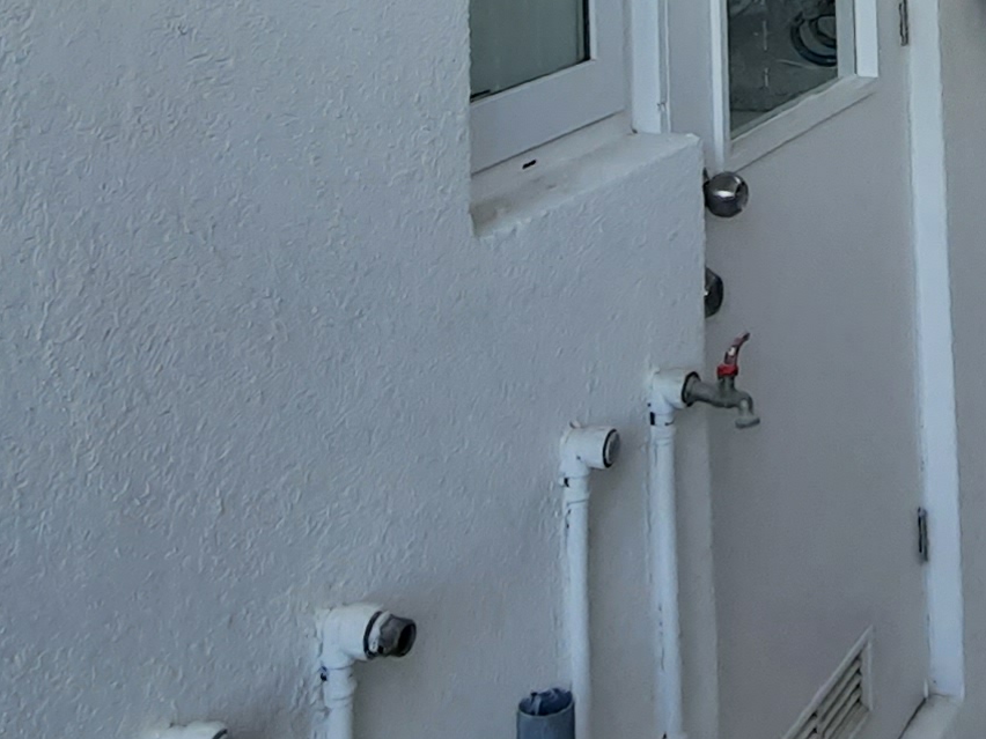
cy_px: -365
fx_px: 1738
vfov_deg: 20.6
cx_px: 974
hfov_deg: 29.7
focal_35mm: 61
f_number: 2.2
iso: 100
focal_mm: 1.74
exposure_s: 1/50
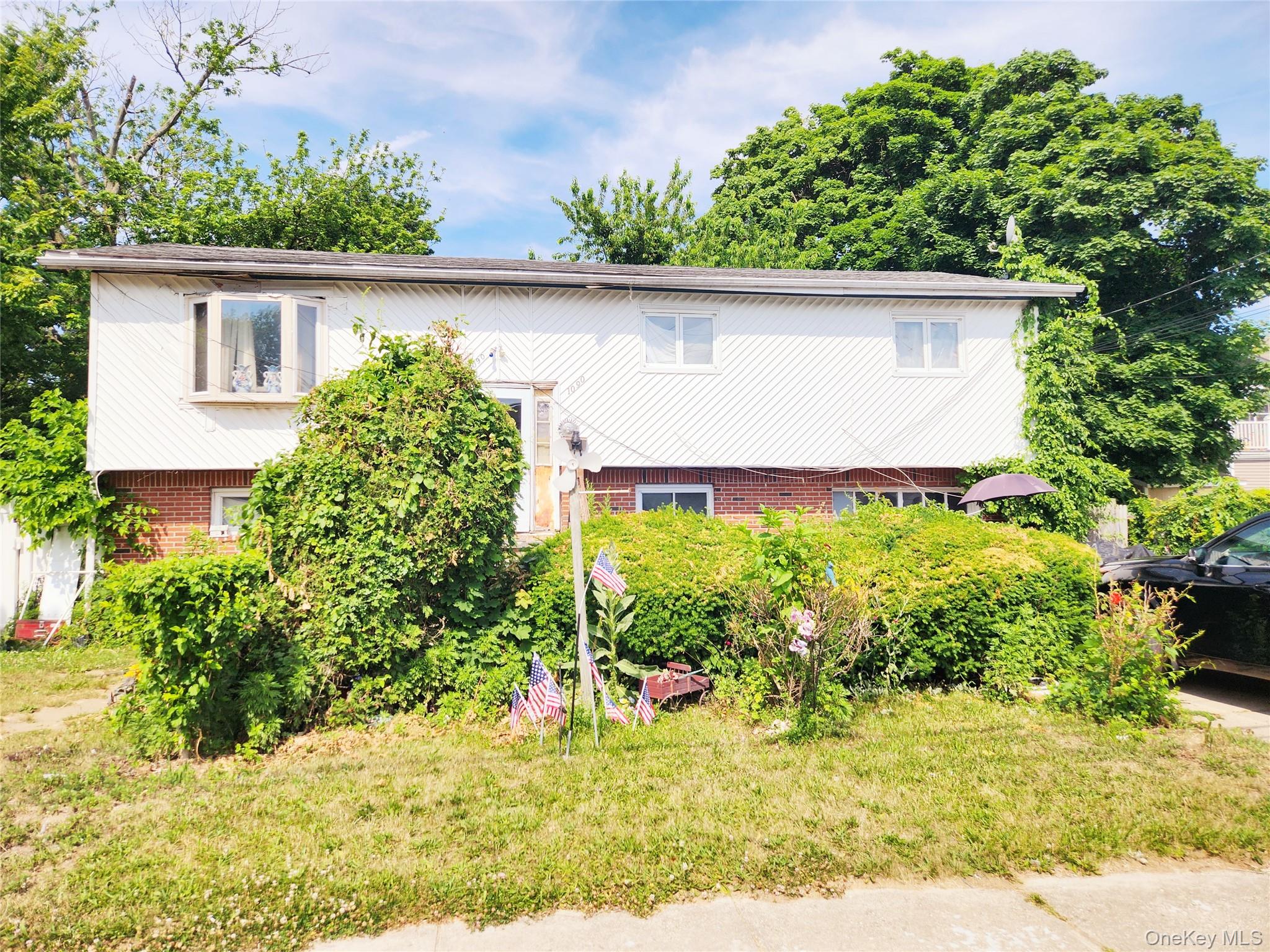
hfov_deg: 73.9
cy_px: 476
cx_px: 635
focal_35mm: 23
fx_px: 844
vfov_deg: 58.9
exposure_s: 1/2500
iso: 20
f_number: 1.8
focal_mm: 5.4
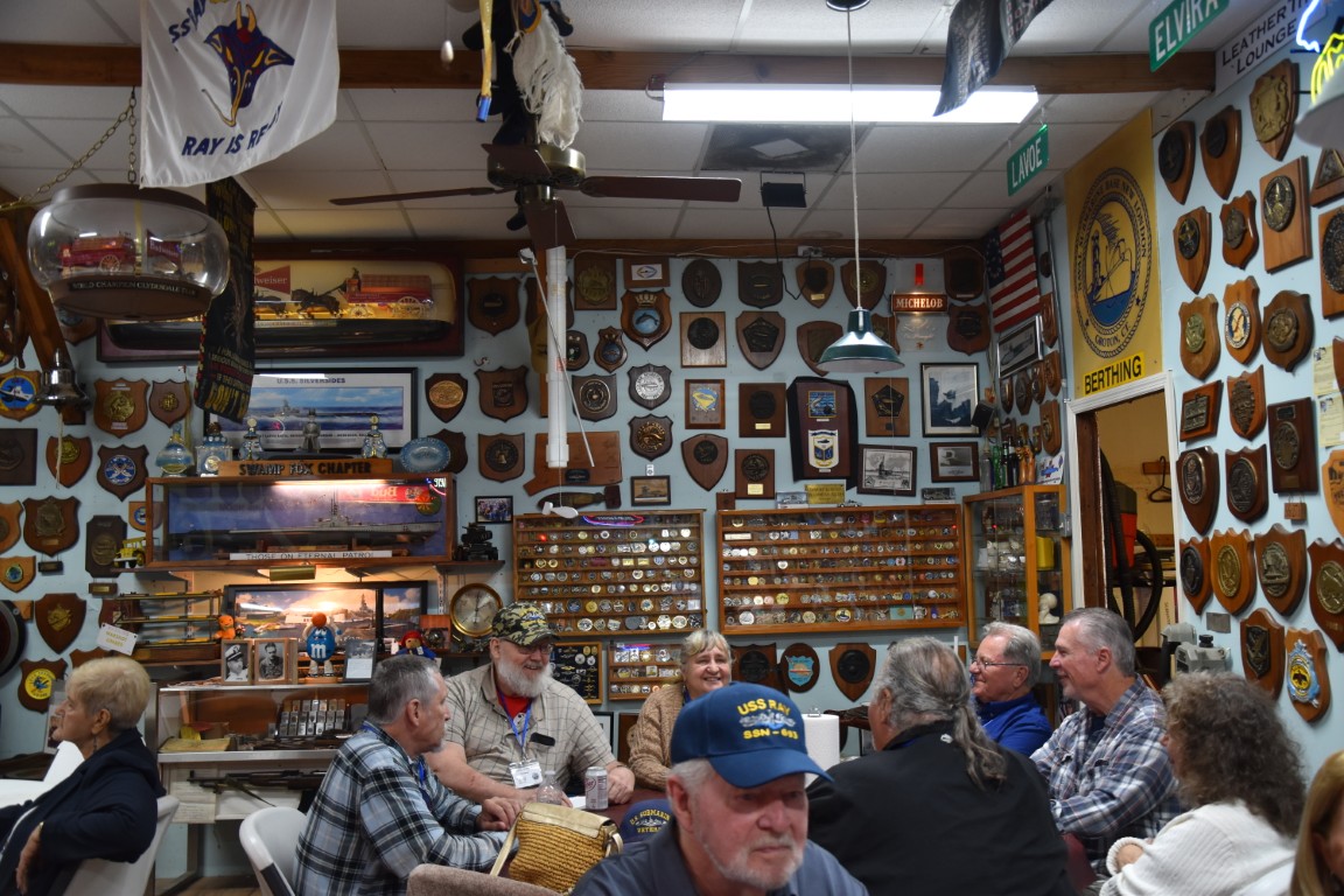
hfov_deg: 53.1
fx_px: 1344
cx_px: 672
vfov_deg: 36.9
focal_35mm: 36
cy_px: 448
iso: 500
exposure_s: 1/60
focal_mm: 24
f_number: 4
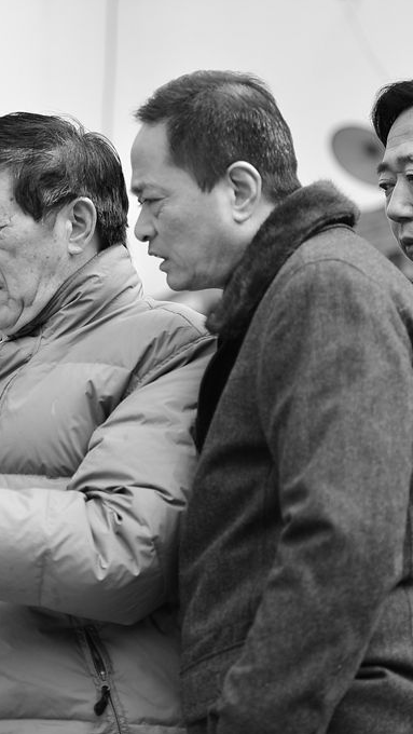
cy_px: 367
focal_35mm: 142
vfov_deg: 15.1
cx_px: 68
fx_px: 2762
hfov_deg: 8.5
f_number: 2.8
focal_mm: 90
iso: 500
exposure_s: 1/800
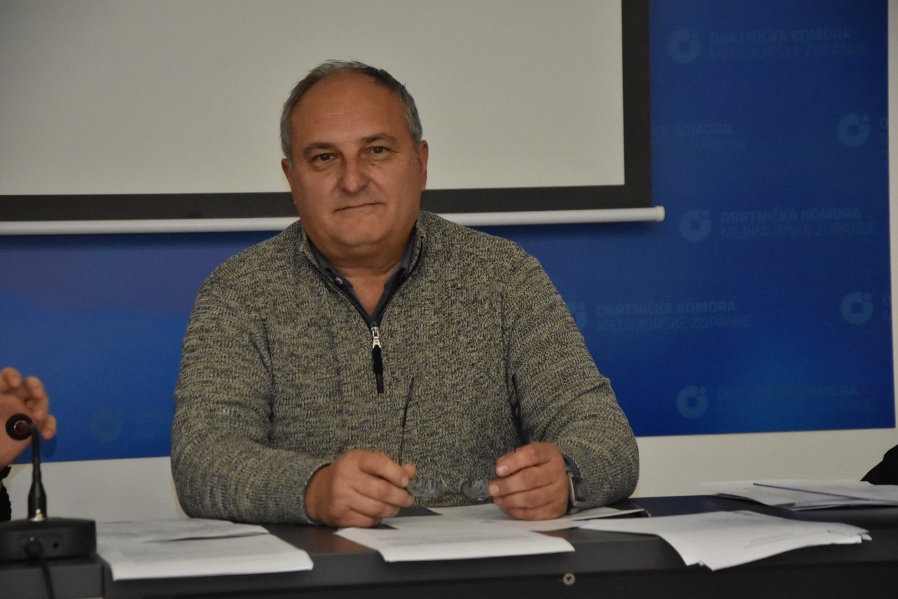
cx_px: 449
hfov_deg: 14.9
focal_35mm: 138
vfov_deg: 9.9
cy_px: 300
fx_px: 3442
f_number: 5.6
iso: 4000
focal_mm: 92
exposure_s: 1/200
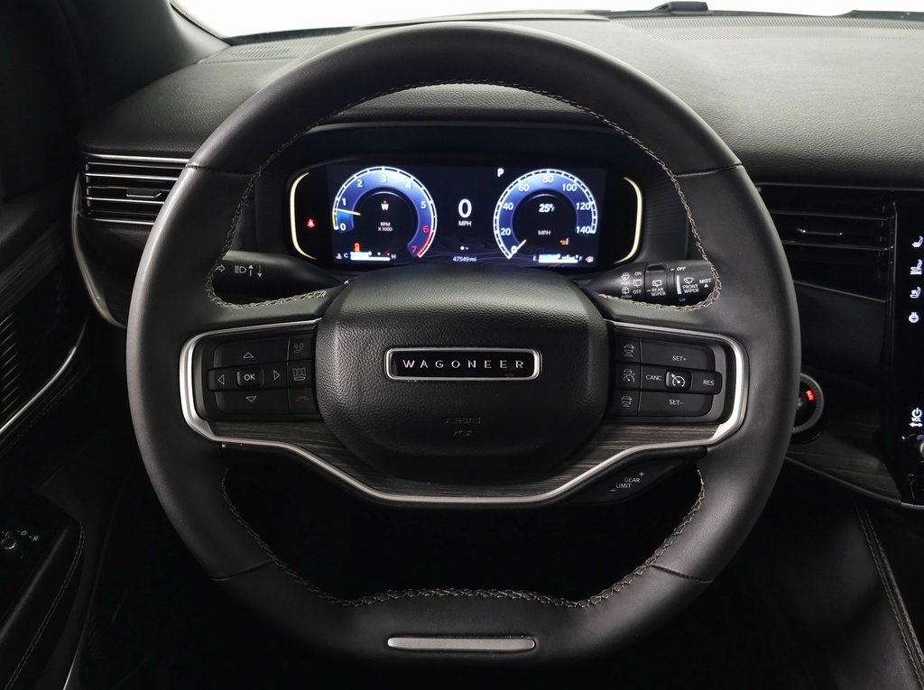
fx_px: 613
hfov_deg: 74.0
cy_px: 345
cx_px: 462
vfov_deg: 58.8
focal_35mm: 23
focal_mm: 6.3
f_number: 1.7
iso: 160
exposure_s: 1/60
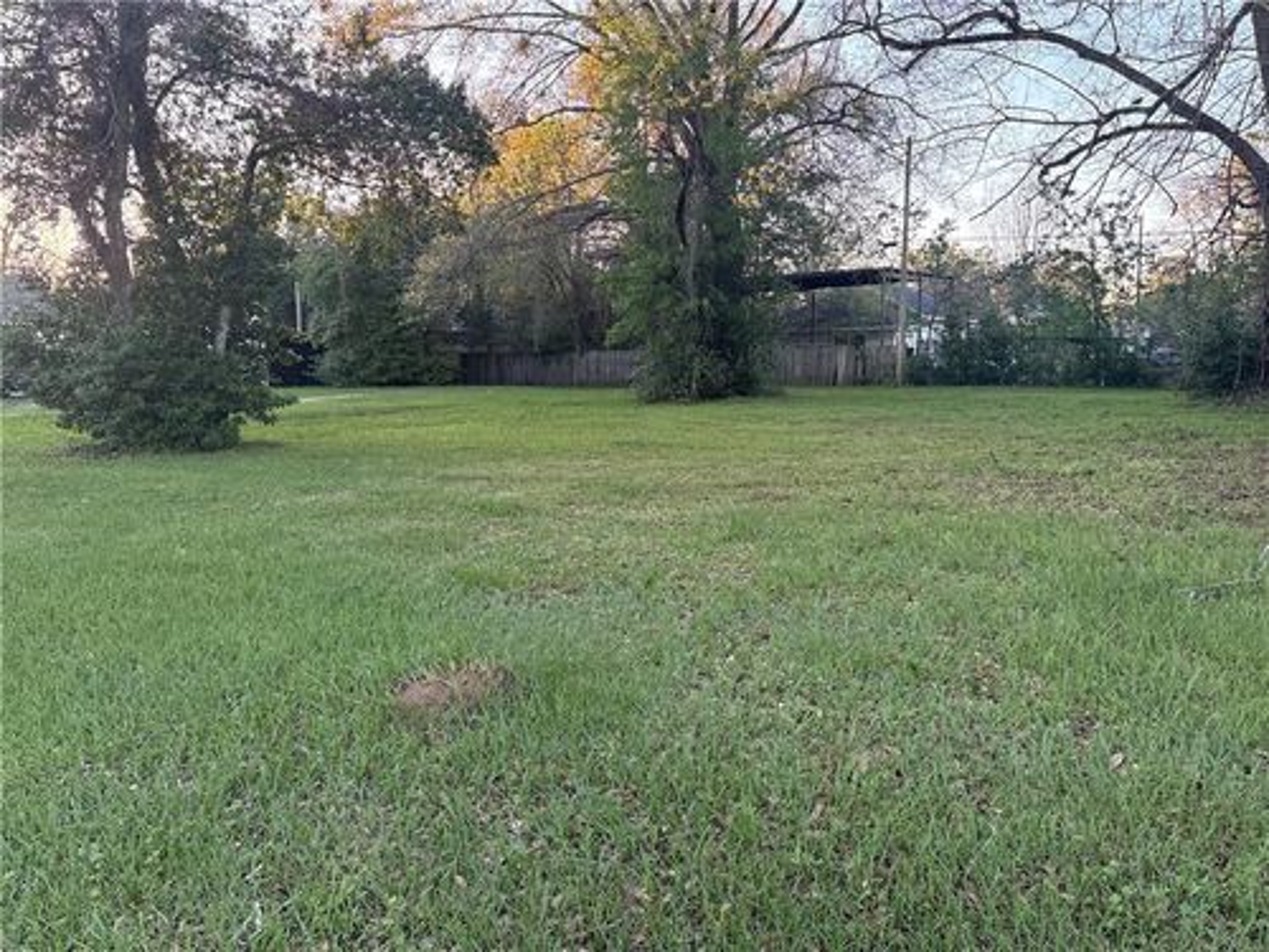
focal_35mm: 26
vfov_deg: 53.1
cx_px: 634
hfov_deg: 67.3
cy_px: 476
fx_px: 953
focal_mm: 5.96
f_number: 1.6
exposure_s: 1/237
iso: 125
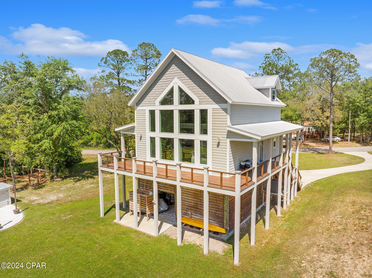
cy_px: 139
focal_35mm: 24
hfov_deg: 71.6
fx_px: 258
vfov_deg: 56.8
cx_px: 186
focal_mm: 12.29
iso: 100
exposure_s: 1/800
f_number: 5
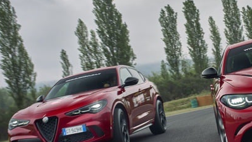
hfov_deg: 30.4
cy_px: 82
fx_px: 454
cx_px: 195
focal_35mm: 68
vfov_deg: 17.7
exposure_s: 1/50
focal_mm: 33
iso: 200
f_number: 5.6
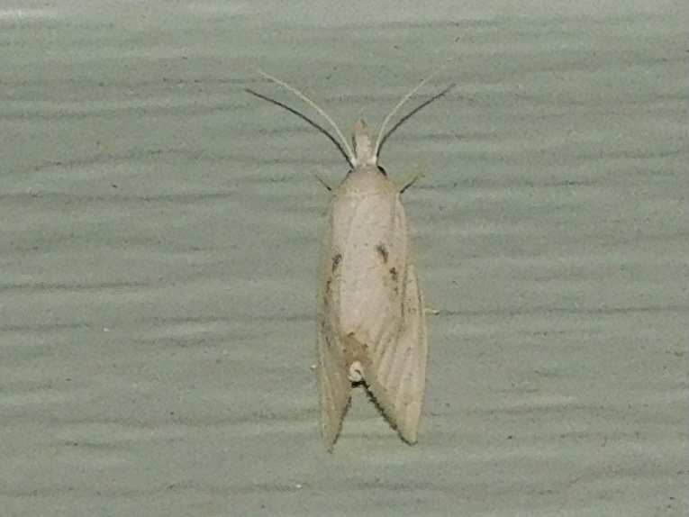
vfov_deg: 11.0
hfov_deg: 14.6
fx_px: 2687
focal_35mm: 135
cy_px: 258
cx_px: 344
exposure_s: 1/60
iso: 200
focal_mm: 24.2
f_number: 5
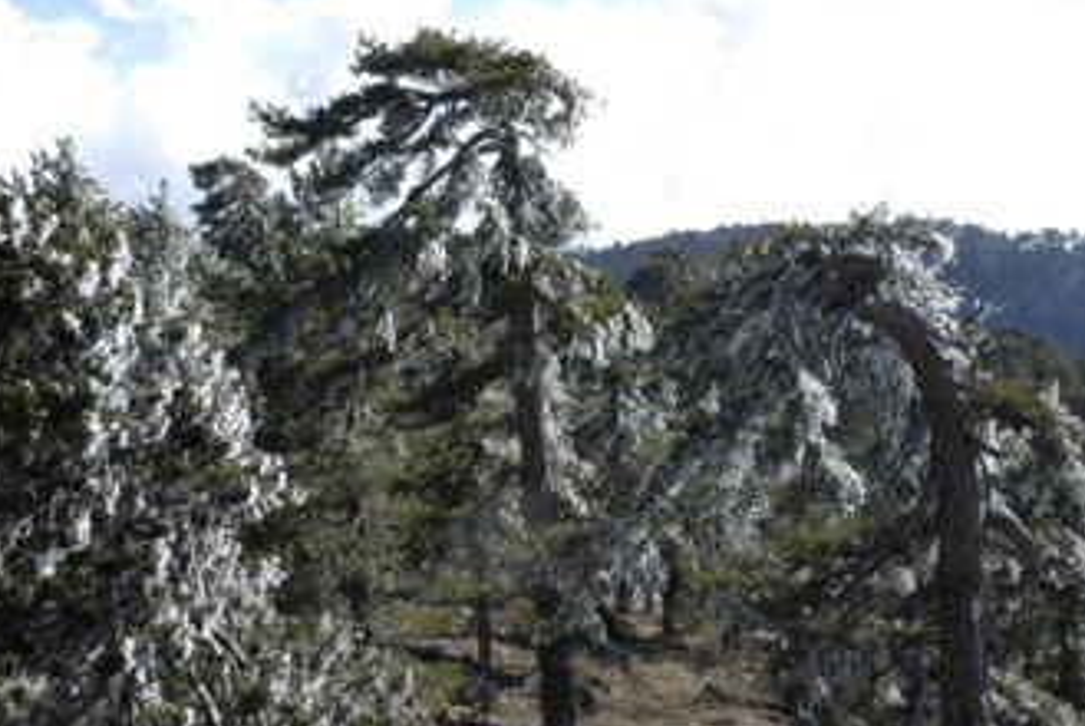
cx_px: 478
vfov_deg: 29.5
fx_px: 1376
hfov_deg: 43.0
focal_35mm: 46
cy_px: 380
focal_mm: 25
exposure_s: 1/125
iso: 100
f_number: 8
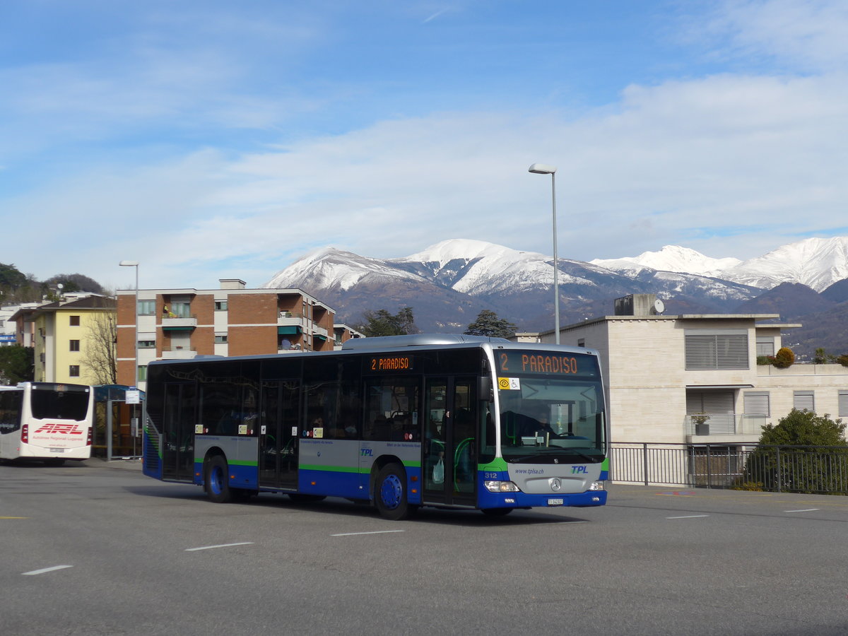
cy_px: 318
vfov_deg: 24.8
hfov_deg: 32.7
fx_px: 1445
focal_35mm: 59
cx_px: 424
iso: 80
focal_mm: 12
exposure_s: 1/1300
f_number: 3.5
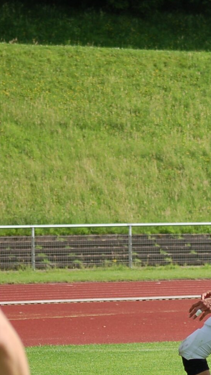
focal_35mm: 292
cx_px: 404
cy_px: 234
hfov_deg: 4.1
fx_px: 2905
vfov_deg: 7.4
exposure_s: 1/1250
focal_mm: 82
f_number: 4.5
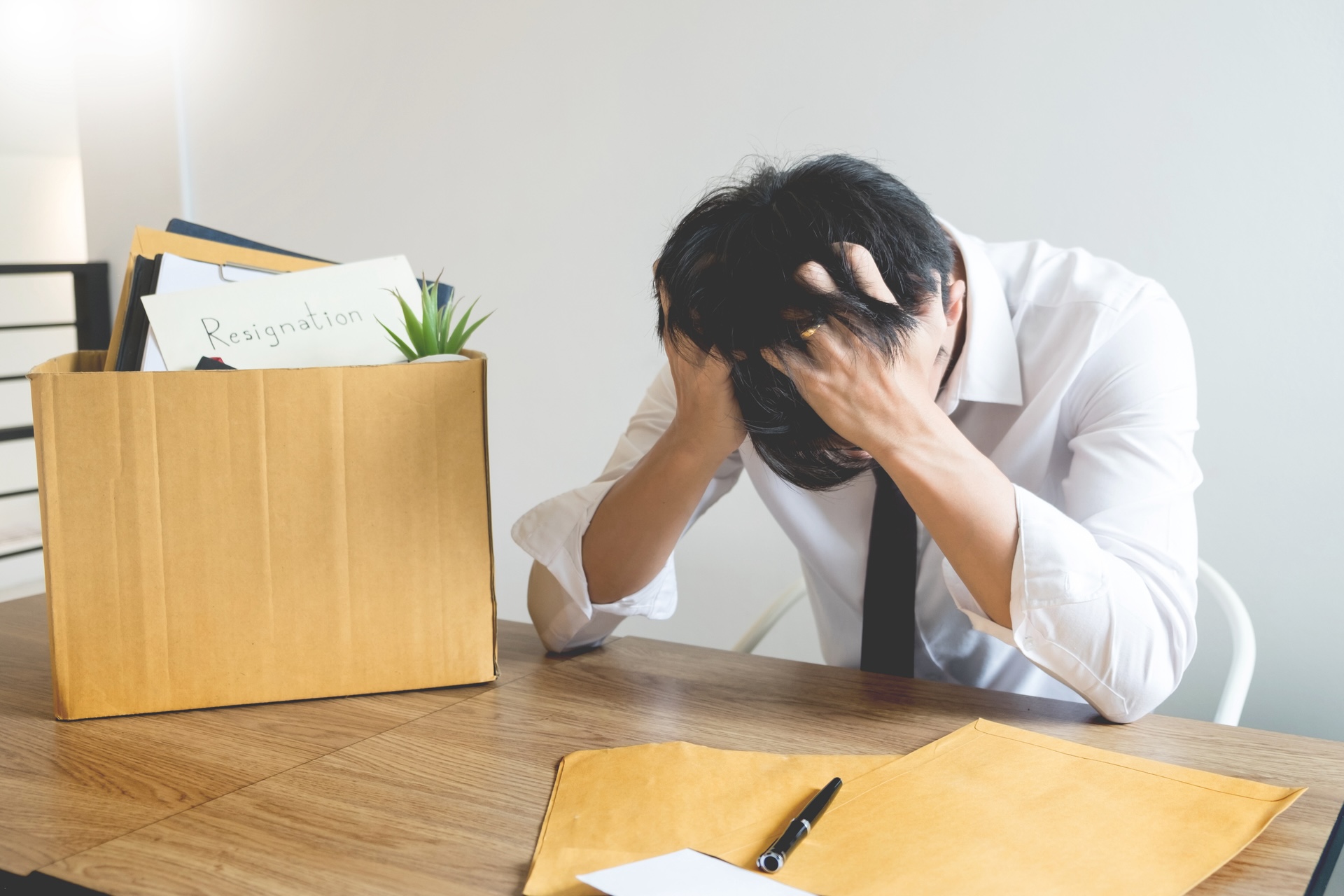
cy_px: 448
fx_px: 1419
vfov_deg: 35.1
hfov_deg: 50.7
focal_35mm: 38
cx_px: 672
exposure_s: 1/100
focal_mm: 25.4
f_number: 3.2
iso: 400
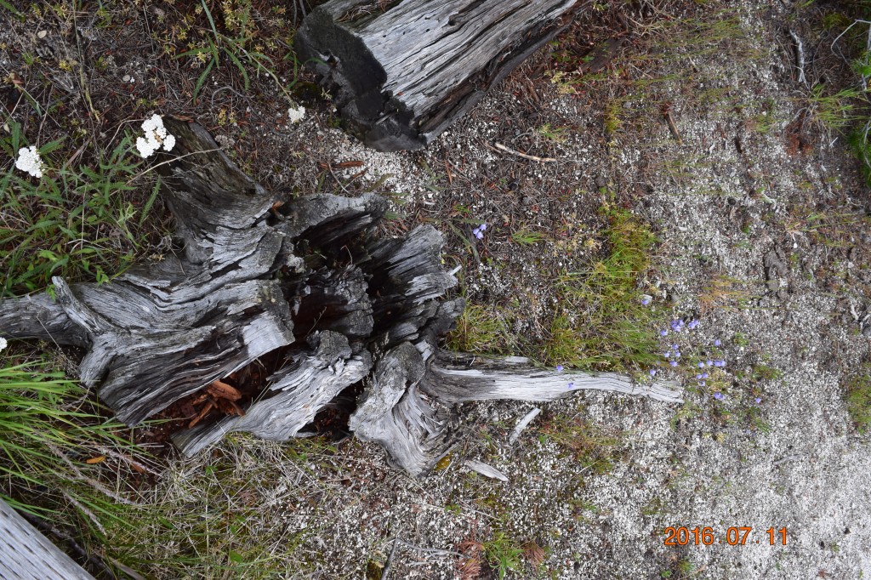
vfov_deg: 47.9
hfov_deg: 67.4
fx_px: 653
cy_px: 290
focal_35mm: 27
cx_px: 436
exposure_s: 1/100
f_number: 9
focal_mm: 18
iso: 400
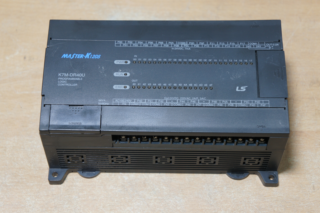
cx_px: 160
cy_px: 106
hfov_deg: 24.6
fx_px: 732
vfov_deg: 16.5
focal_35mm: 82
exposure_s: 1/100
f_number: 5.6
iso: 250
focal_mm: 55
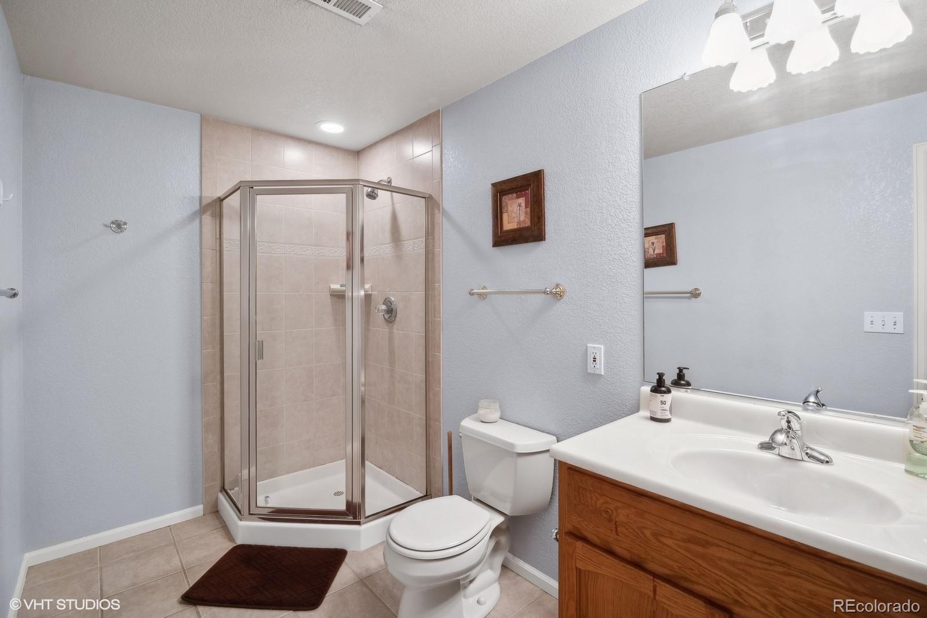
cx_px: 464
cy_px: 309
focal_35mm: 15
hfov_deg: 100.4
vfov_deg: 77.3
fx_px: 386
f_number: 9.5
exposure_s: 1.5
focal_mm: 15
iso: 400
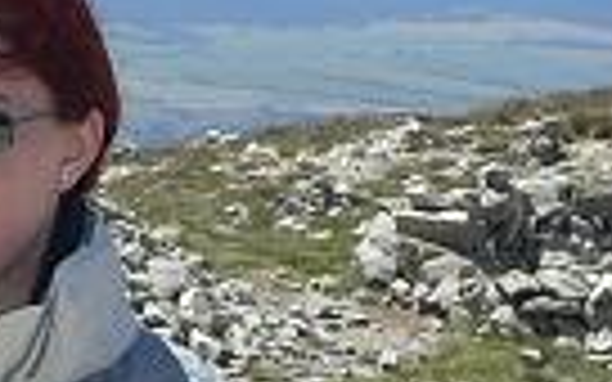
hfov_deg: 11.2
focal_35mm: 178
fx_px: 2969
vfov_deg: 7.3
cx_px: -392
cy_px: -40
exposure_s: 1/640
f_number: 4.4
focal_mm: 6.3
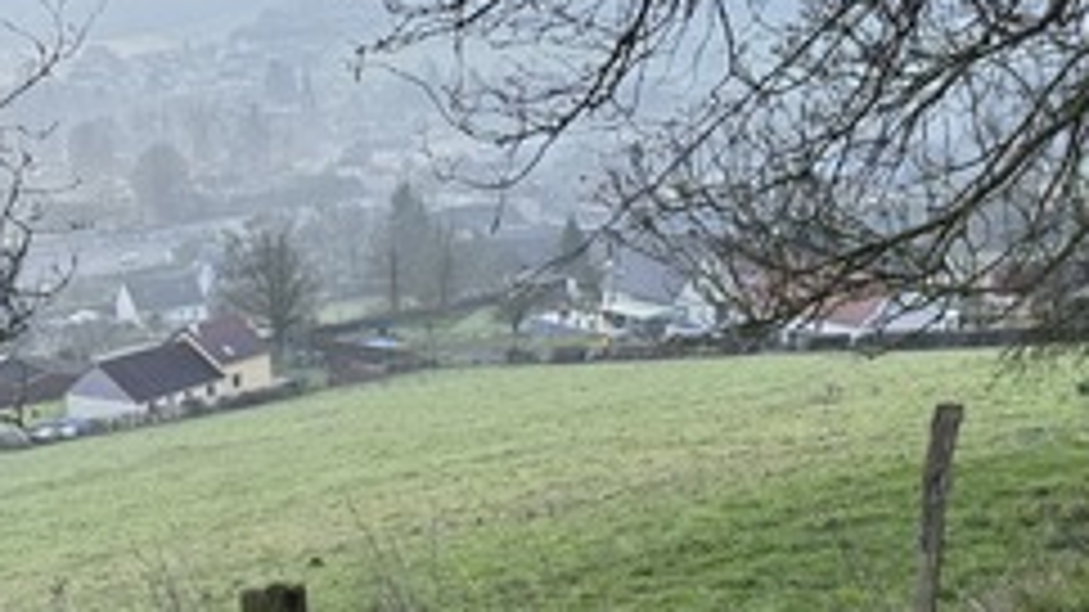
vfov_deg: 21.6
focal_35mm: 54
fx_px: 1559
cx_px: 513
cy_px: 569
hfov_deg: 38.5
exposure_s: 1/189
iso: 200
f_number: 1.78
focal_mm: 6.76
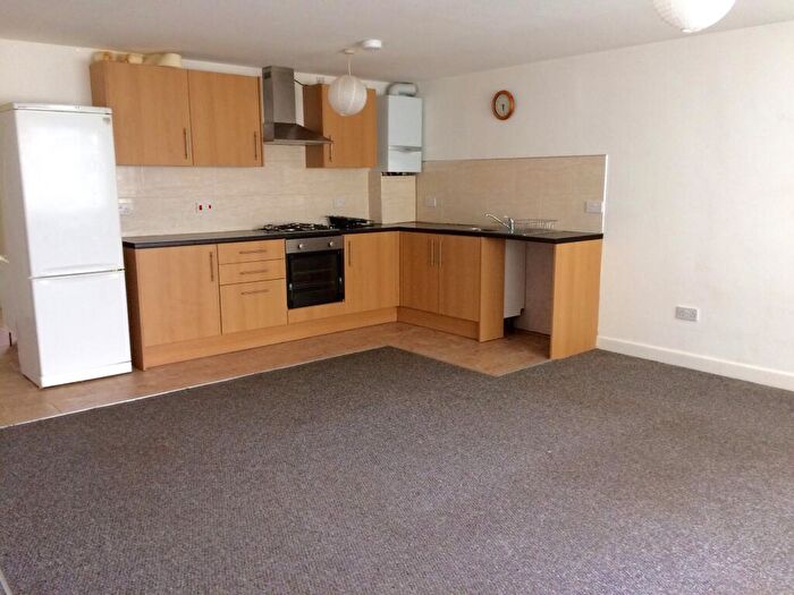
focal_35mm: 29
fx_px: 665
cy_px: 298
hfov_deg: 61.7
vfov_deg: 48.2
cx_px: 397
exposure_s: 1/33
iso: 250
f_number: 2.2
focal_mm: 4.15
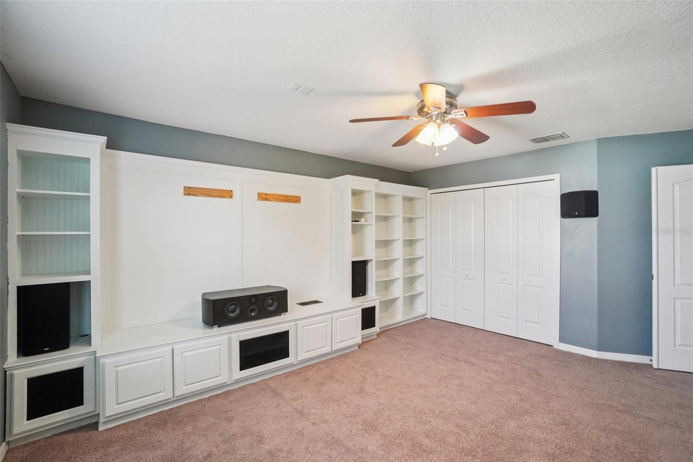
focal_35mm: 15
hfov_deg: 100.4
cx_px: 346
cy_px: 231
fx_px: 289
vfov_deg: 77.3
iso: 800
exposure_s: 1/30
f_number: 8
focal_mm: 10
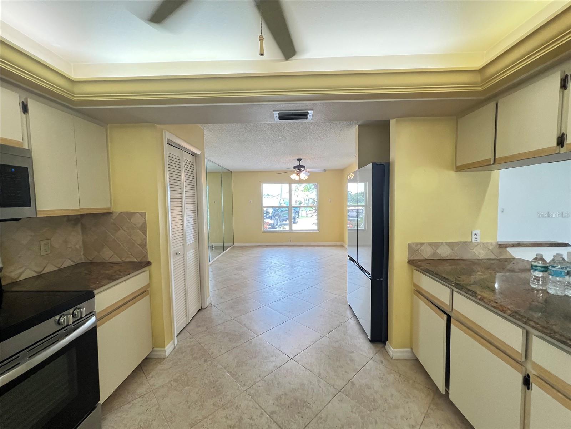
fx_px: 214
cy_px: 214
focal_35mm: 13
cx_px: 286
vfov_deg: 89.9
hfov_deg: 106.2
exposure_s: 1/120
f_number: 1.8
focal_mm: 1.57
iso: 200
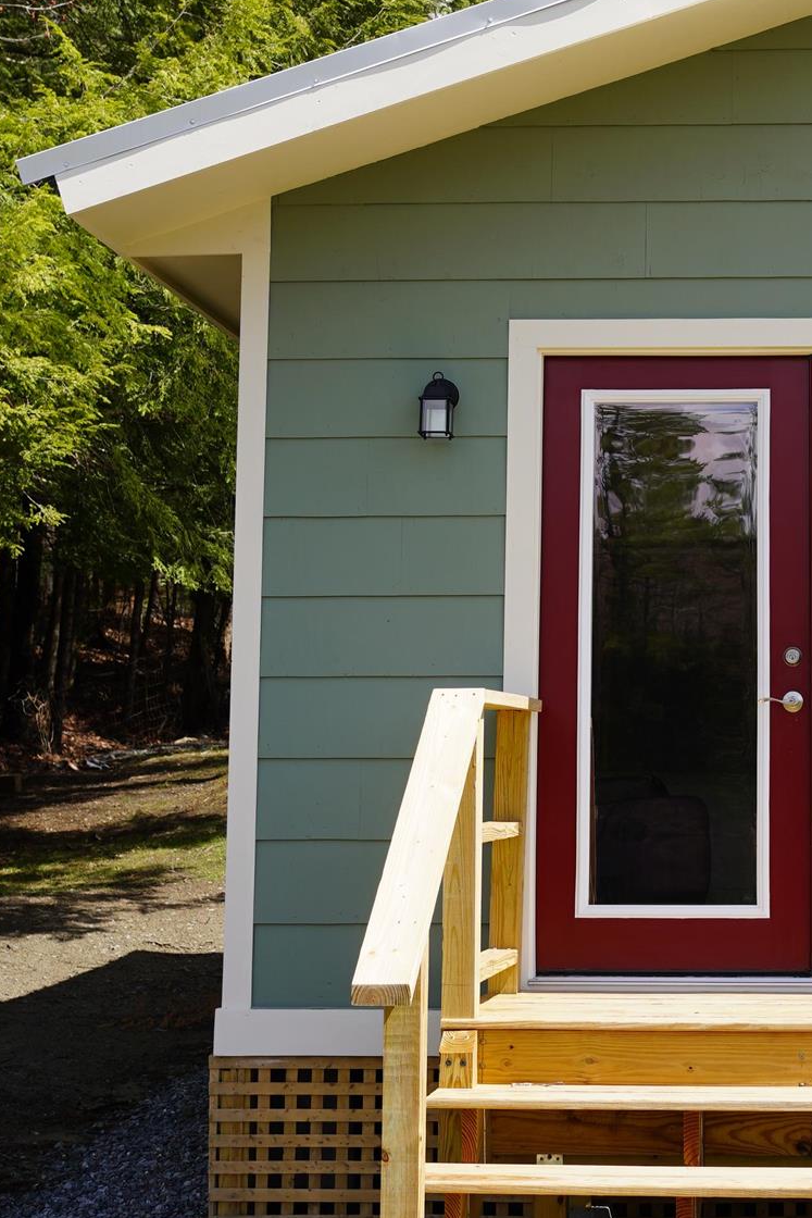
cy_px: 405
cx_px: 775
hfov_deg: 18.5
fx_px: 2435
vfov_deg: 27.9
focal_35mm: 72
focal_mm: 35
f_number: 5
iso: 100
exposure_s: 1/400
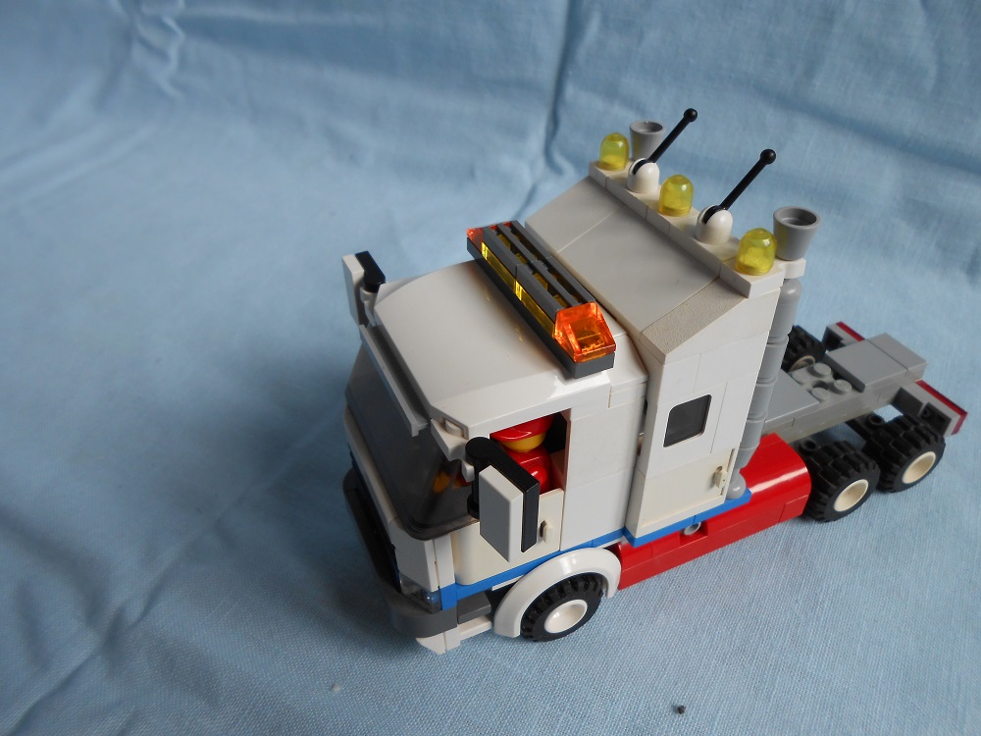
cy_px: 368
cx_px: 490
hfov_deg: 67.3
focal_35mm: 26
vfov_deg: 53.1
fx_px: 737
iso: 100
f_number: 3.5
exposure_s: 1/30
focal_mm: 4.6
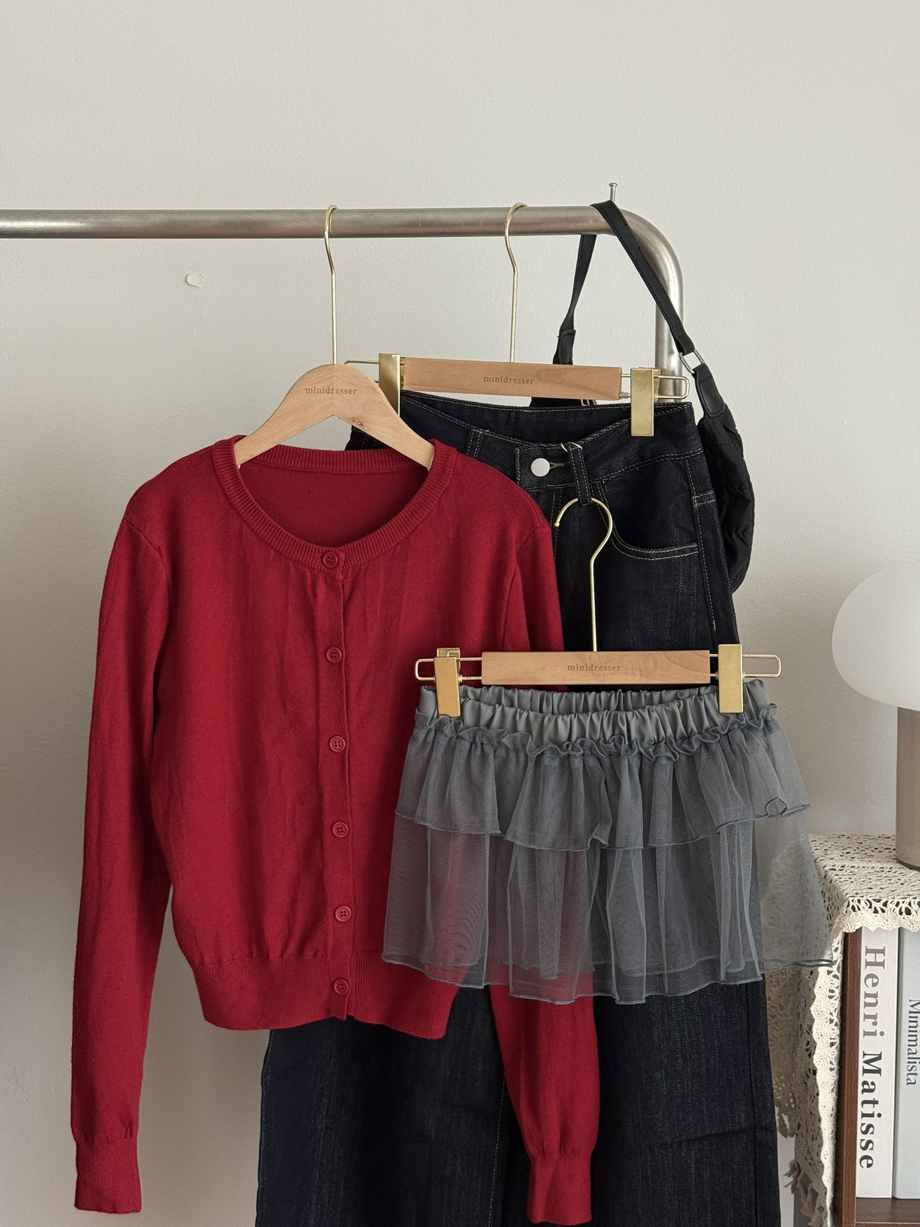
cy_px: 614
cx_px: 460
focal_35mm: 48
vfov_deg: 39.7
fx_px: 1701
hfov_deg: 30.3
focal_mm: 6.76
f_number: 1.78
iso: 100
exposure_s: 1/60
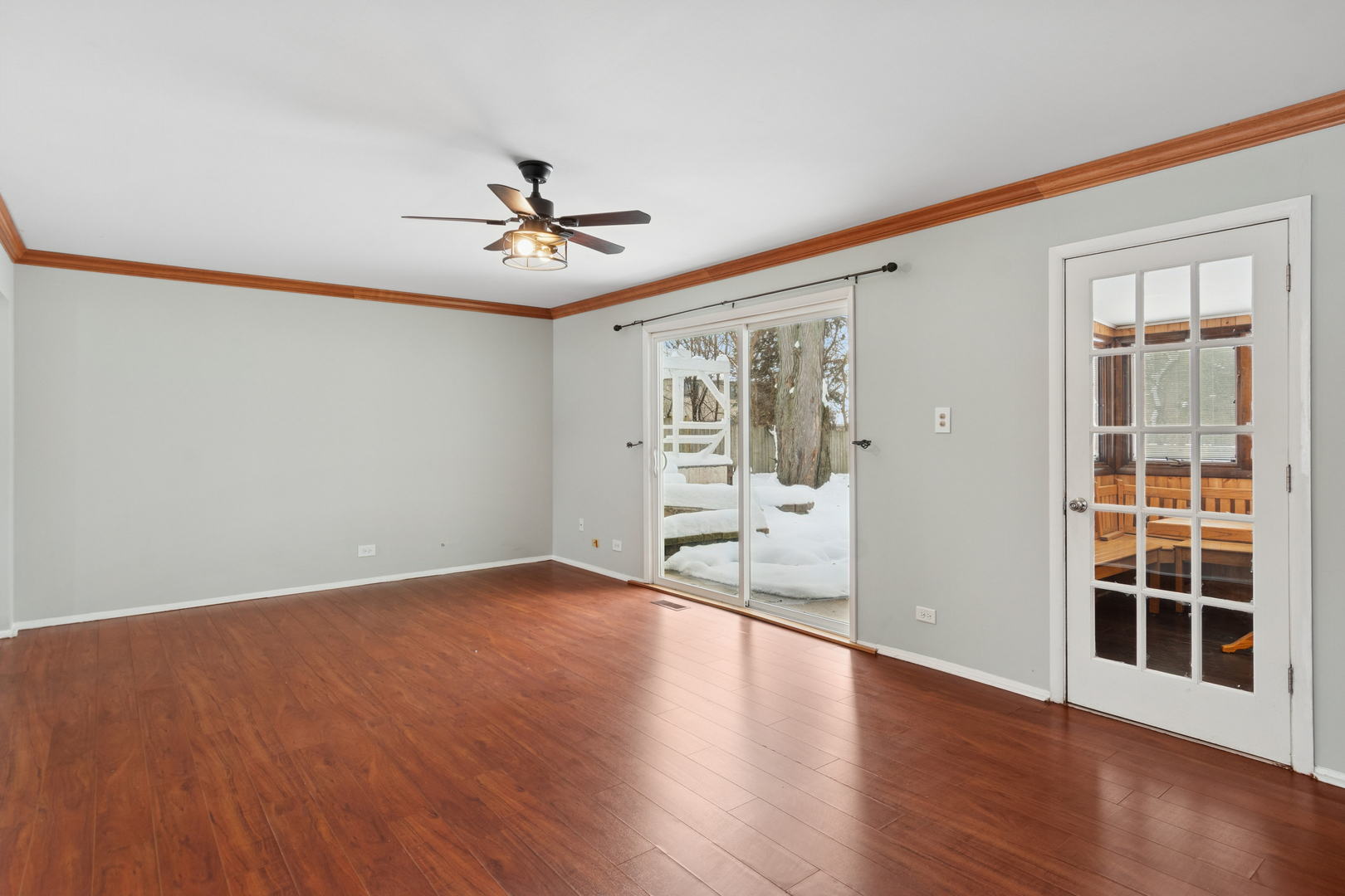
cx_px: 672
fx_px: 672
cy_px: 448
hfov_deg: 90.0
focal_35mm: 18
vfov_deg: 67.4
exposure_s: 1/15
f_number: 8
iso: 320
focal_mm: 12
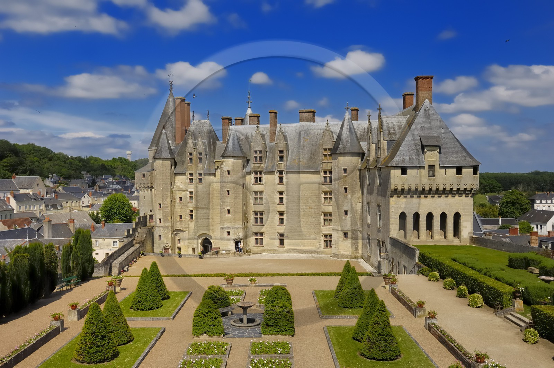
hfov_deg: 53.2
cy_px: 184
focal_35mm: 36
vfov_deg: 36.8
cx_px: 277
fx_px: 553
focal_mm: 24
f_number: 11
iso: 100
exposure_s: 1/200
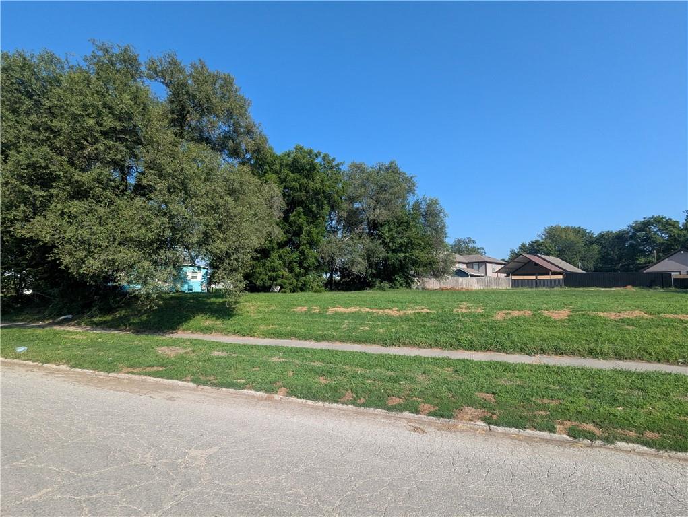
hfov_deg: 94.4
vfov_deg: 78.2
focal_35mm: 16
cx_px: 344
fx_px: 318
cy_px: 258
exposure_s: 1/915
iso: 50
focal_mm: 2.35
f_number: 2.2
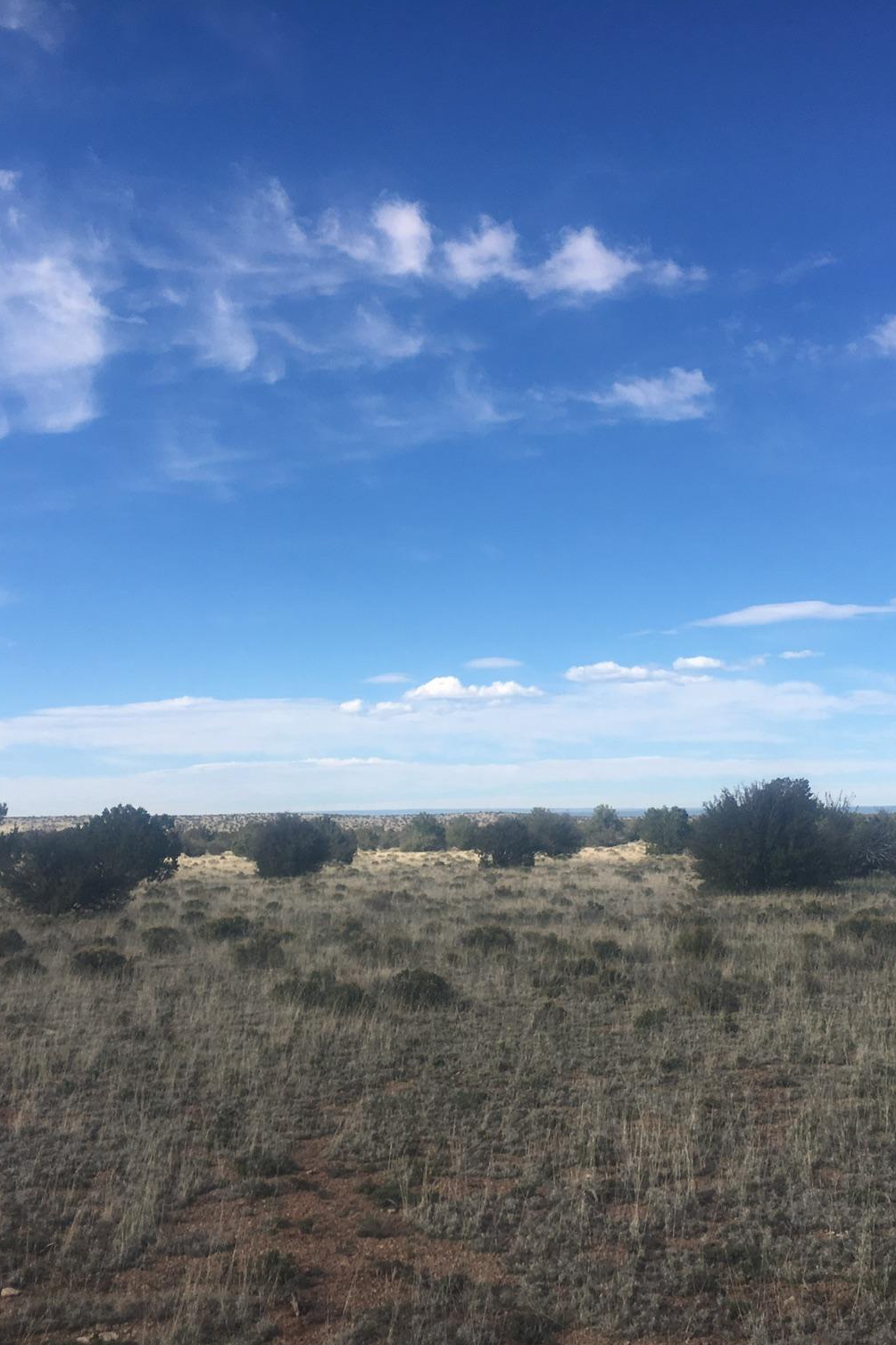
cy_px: 682
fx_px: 1531
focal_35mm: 41
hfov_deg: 32.5
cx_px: 549
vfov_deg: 47.4
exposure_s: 1/2079
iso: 25
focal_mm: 4.15
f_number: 2.2
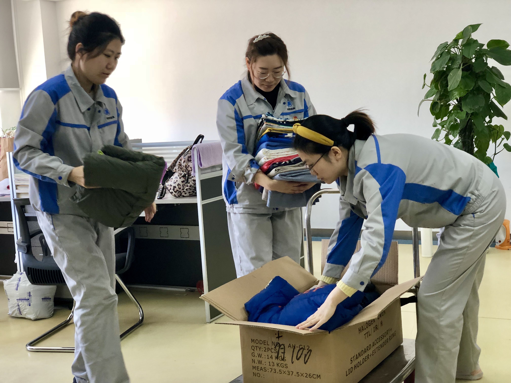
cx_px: 256
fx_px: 768
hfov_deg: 36.8
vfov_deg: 28.0
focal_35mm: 52
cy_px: 192
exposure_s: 1/100
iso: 125
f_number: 2.4
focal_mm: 6
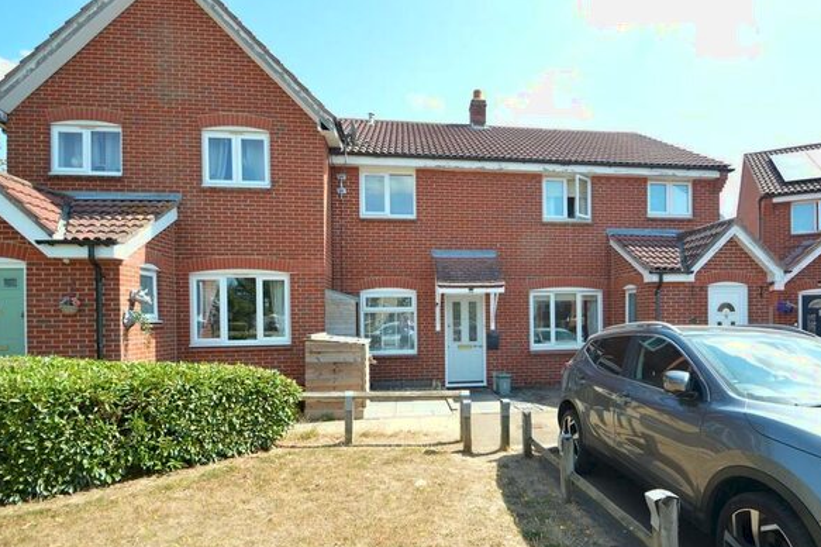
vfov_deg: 66.8
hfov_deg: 89.2
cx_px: 479
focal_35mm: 18
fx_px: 410
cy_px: 324
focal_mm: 10
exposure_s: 1/160
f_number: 6.3
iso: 100
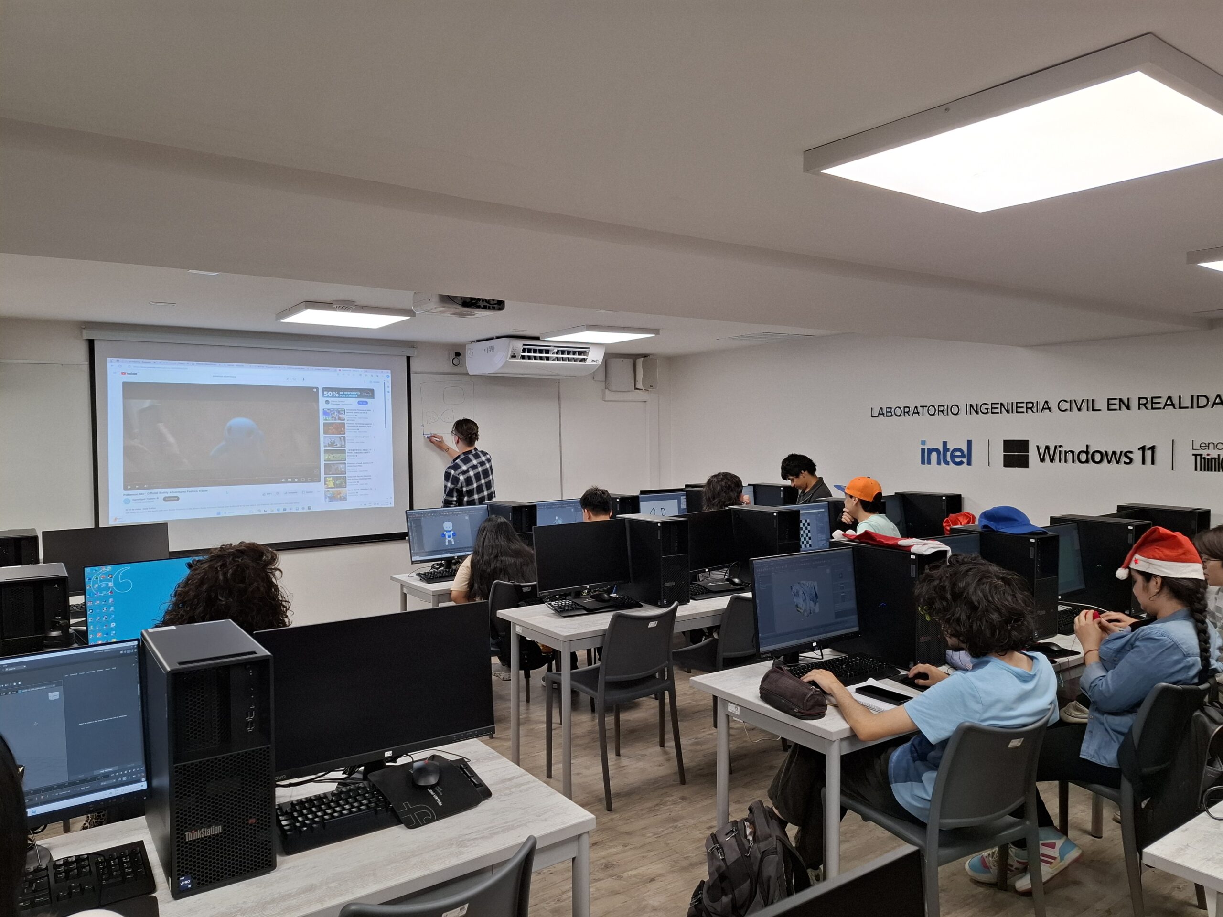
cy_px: 458
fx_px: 813
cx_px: 612
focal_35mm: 23
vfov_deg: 58.9
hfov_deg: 73.9
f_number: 1.8
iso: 80
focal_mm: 5.54
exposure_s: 1/120
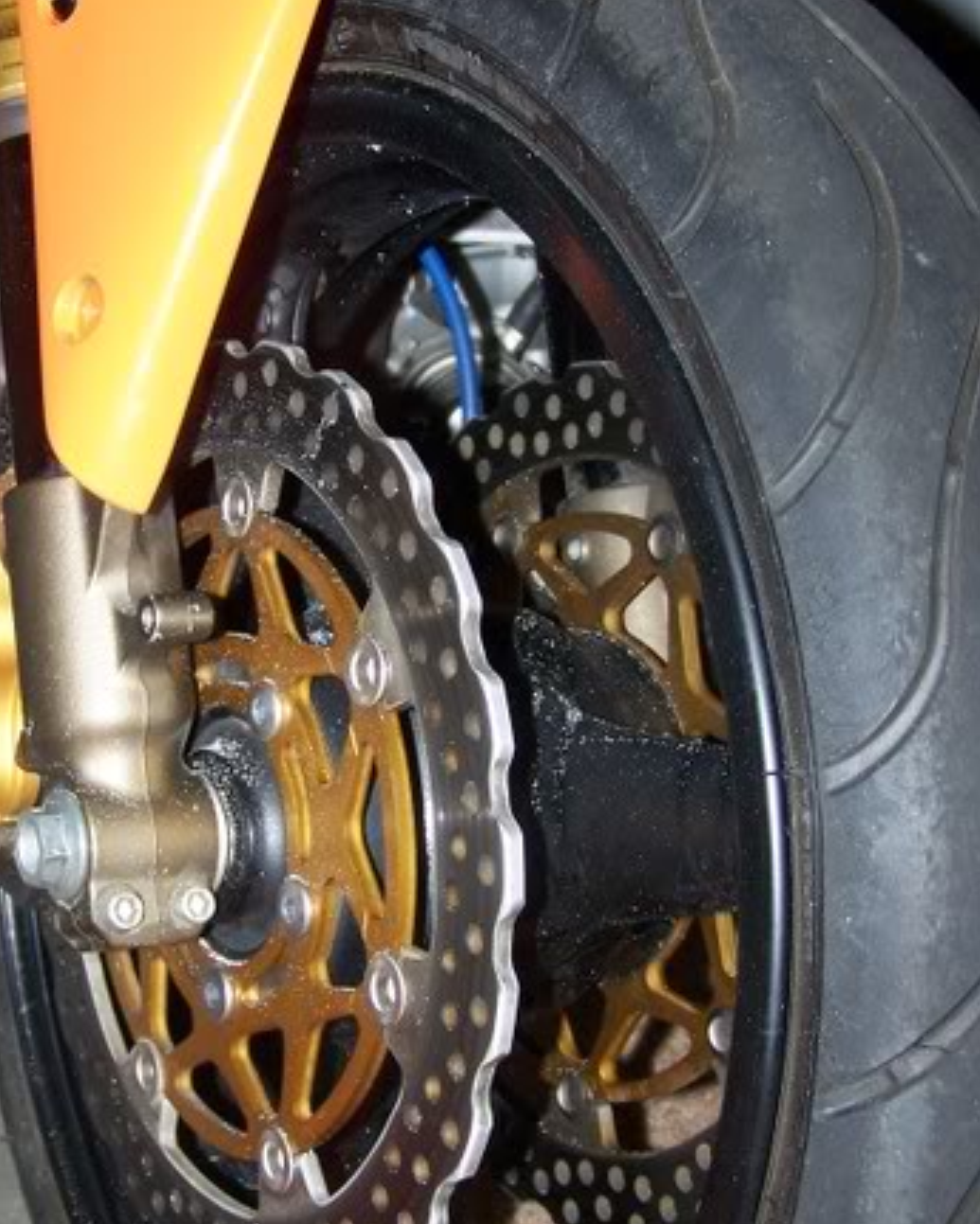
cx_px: 355
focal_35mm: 58
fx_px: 2102
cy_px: 645
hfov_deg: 26.1
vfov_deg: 32.5
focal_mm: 6.7
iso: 80
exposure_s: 1/60
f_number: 2.8
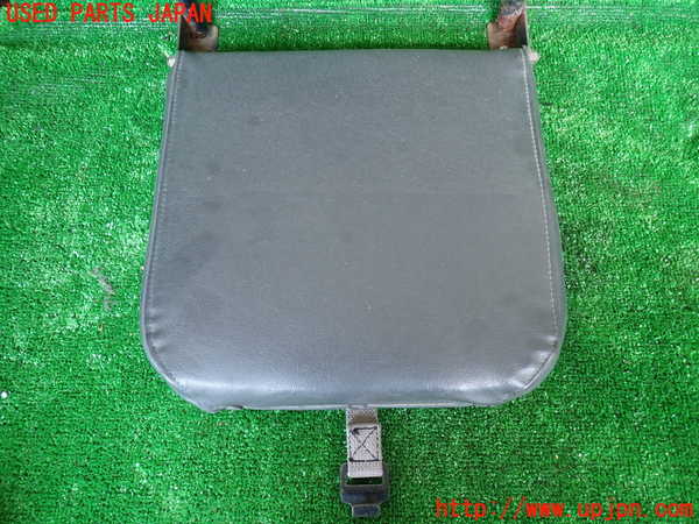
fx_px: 505
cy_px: 262
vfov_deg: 54.9
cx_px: 350
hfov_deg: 69.4
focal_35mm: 25
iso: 200
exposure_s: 1/50
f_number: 2
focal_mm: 4.5
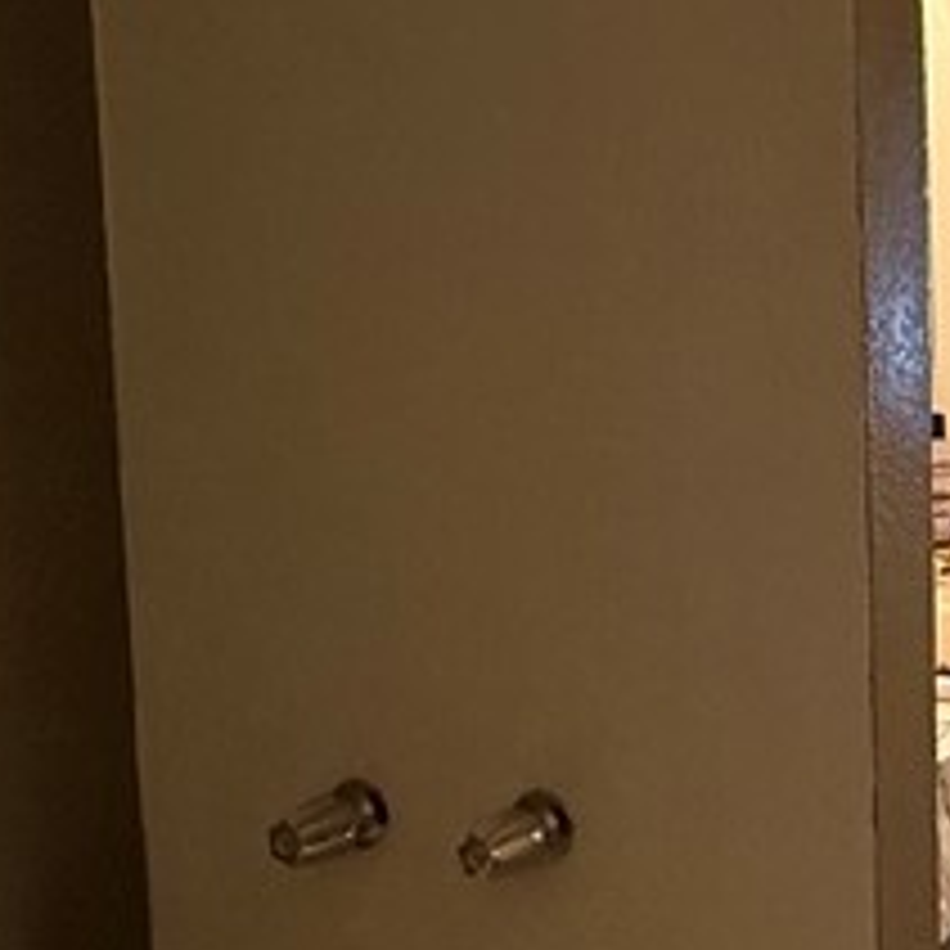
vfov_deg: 28.6
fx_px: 1863
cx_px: 1378
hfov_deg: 23.6
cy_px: 423
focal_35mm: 60
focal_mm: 2.22
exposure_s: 1/60
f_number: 2.2
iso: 640
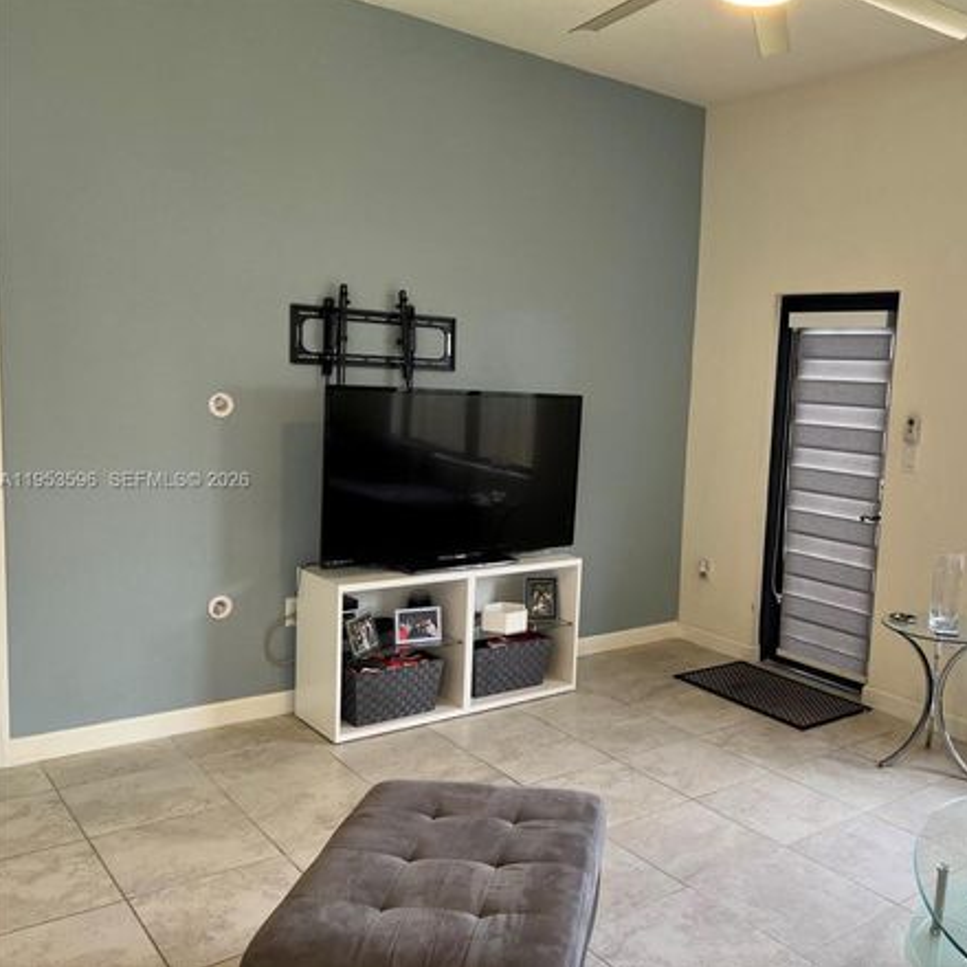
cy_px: 482
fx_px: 980
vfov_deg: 52.5
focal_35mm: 31
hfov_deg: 51.5
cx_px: 648
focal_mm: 5.7
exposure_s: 1/60
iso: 80
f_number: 1.5
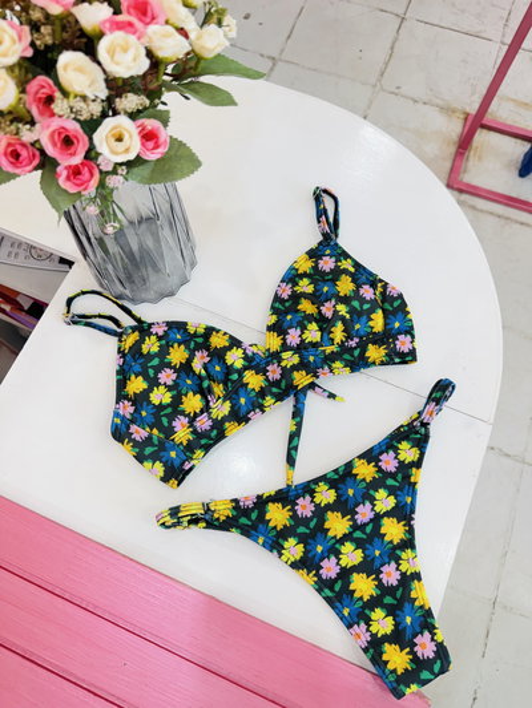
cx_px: 266
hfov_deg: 56.8
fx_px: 492
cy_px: 354
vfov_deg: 71.6
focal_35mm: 24
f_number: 1.78
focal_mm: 6.76
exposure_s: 1/100
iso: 100
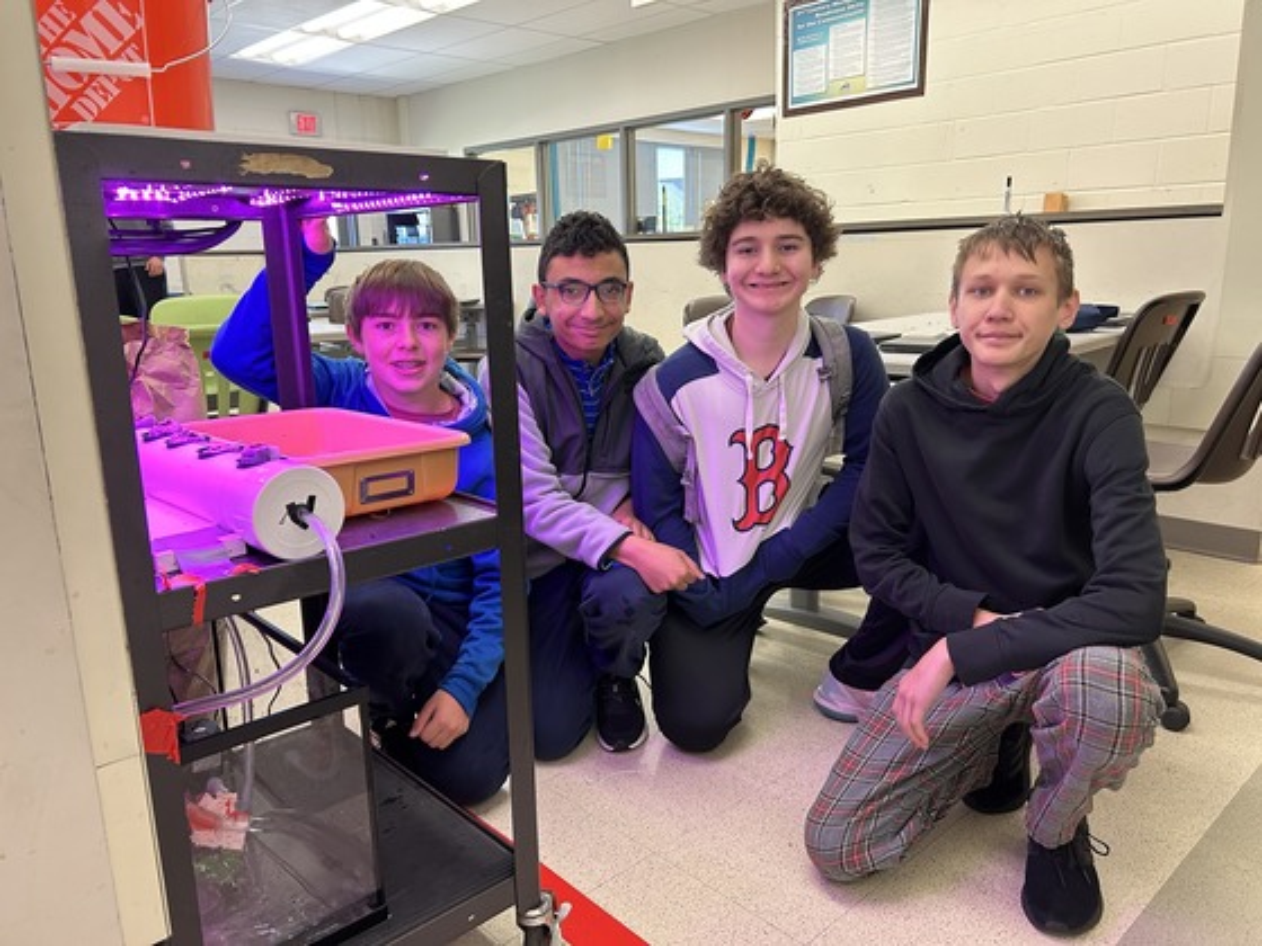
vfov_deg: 53.1
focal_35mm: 26
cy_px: 473
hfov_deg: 67.3
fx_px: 948
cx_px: 631
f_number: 1.5
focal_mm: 5.7
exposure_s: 1/60
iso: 200
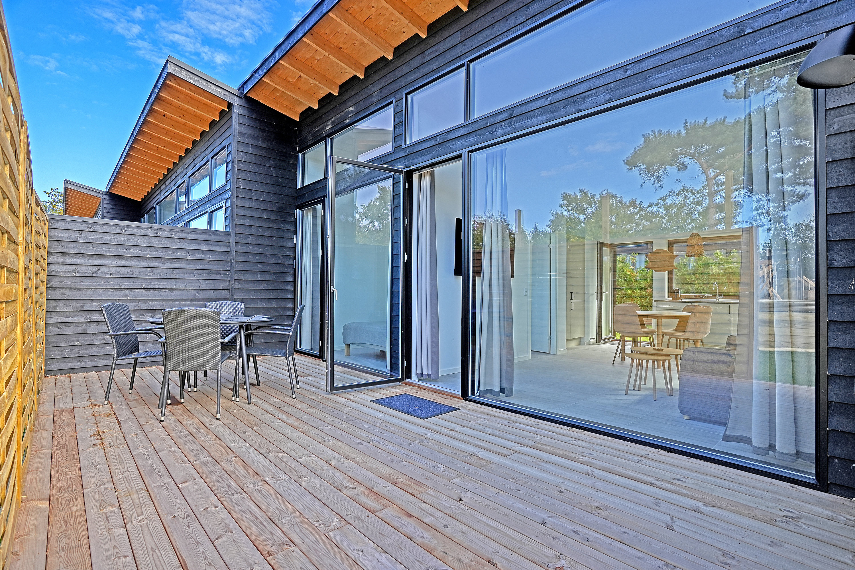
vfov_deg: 70.4
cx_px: 428
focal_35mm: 17
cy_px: 285
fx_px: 404
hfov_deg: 93.3
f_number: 8
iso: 400
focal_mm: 17
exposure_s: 1/125
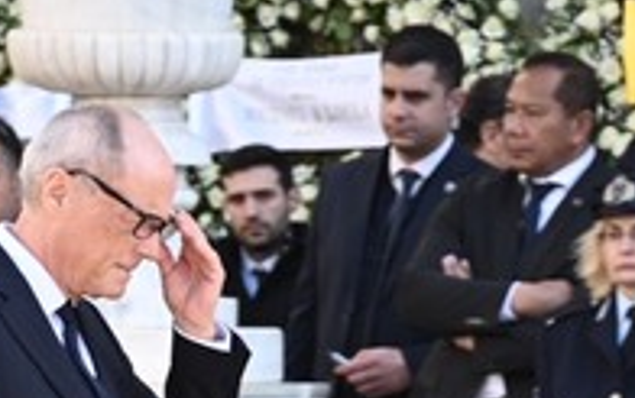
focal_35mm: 480
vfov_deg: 2.7
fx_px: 8316
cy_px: 756
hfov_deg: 4.3
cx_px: -460
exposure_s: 1/250
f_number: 6.3
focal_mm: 120
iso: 400
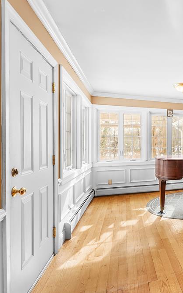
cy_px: 146
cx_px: 210
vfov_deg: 72.6
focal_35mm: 25
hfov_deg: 38.7
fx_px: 200
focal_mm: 16
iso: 100
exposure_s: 1/10
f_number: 8
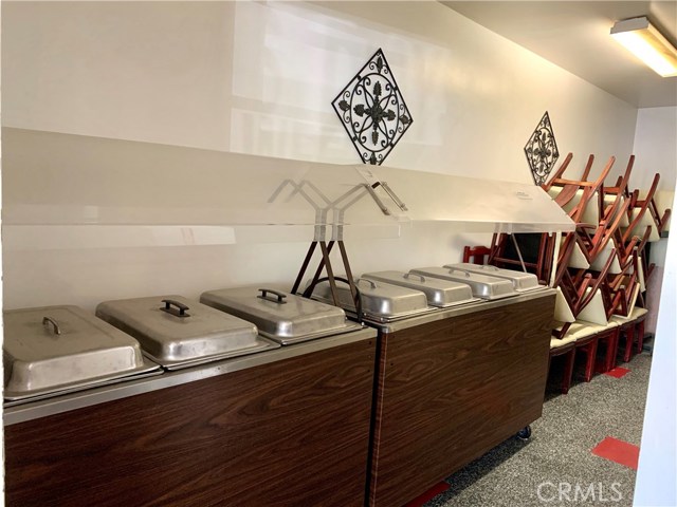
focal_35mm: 26
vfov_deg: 53.1
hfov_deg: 67.3
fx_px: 508
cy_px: 254
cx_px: 338
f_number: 1.8
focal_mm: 4.25
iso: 320
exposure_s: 1/60
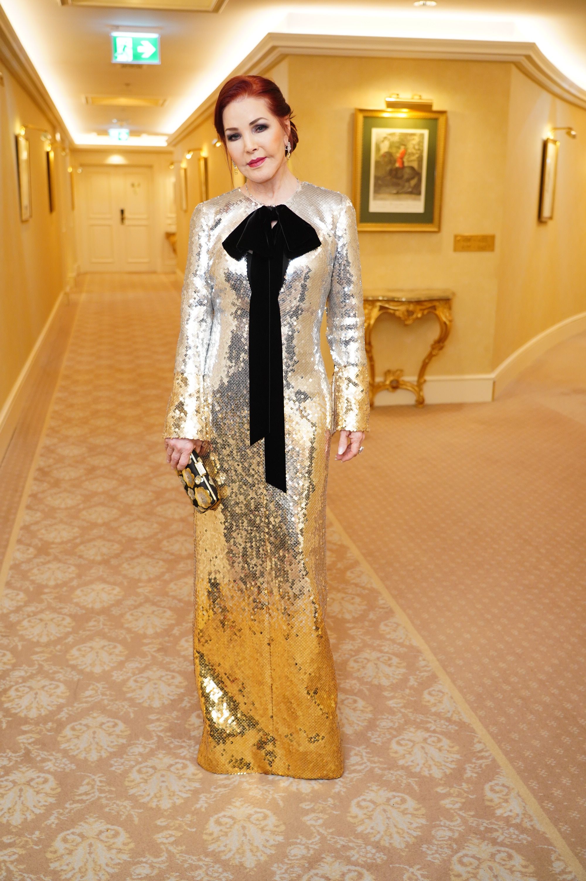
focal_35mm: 36
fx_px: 881
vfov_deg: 53.2
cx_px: 293
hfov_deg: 36.8
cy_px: 440
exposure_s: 1/100
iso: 2000
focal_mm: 36
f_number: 4
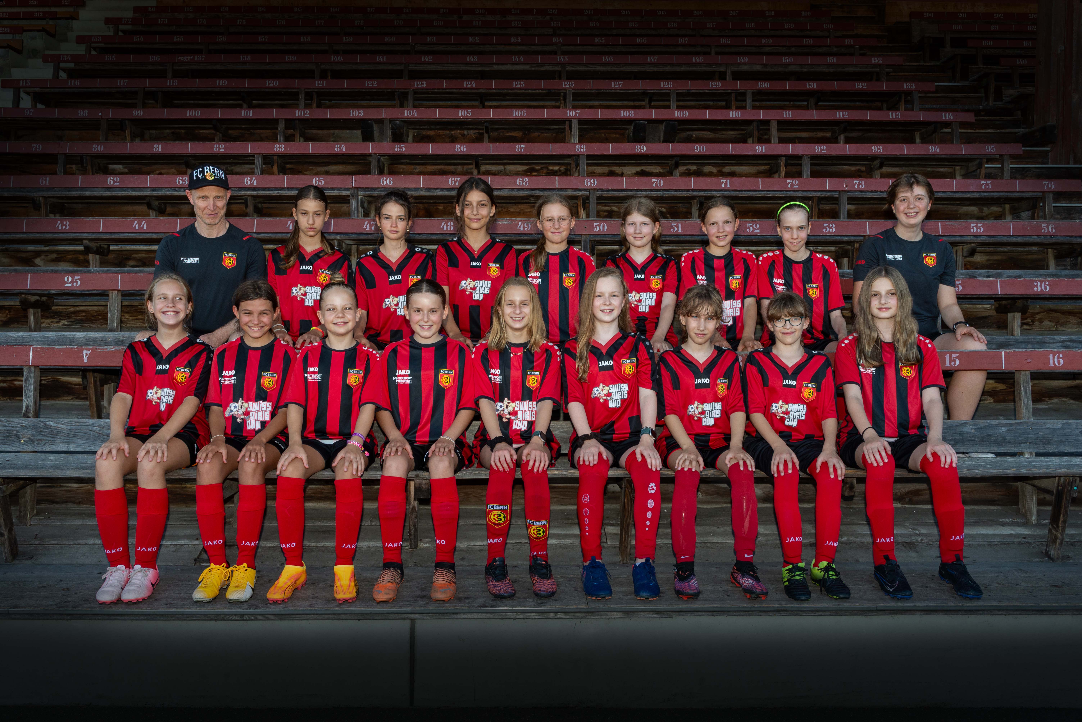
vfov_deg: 45.0
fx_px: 872
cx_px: 541
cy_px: 361
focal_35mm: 29
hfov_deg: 63.6
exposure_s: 1/160
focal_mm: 29
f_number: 10
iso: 500
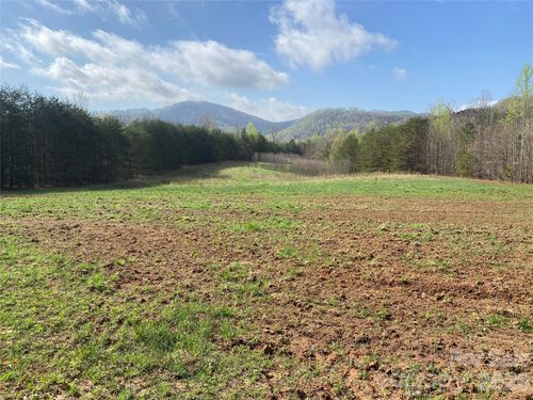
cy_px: 200
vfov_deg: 53.1
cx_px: 266
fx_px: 400
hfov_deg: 67.3
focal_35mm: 26
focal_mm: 4.25
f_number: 1.8
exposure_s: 1/3040
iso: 32
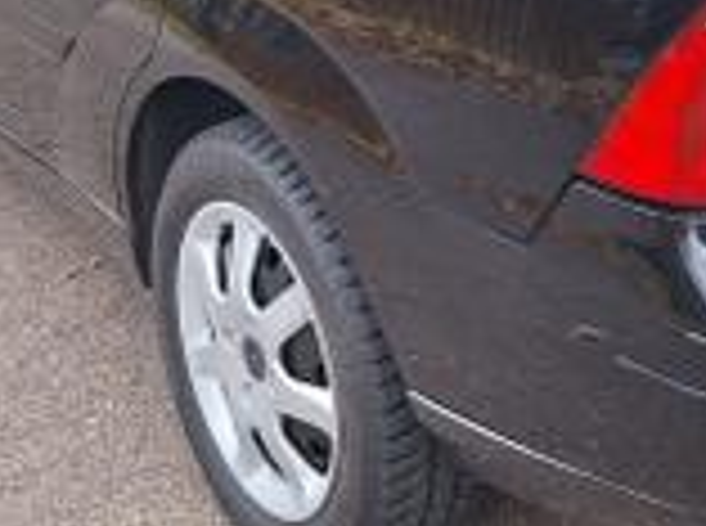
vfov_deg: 19.0
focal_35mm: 74
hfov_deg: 25.5
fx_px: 1506
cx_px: 652
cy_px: -54
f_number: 1.8
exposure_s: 1/129
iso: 40
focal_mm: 5.54
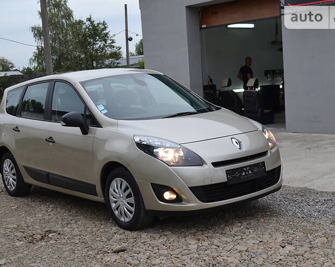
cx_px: 155
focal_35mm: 54
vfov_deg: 28.1
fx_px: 535
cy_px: 142
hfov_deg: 34.7
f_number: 5.6
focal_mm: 30
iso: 250
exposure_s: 1/125
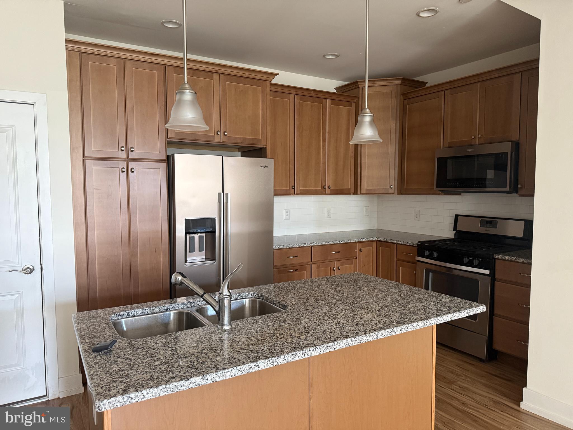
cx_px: 286
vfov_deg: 56.8
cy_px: 215
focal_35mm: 24
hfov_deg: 71.6
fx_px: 397
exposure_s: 1/60
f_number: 1.78
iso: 400
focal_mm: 6.76
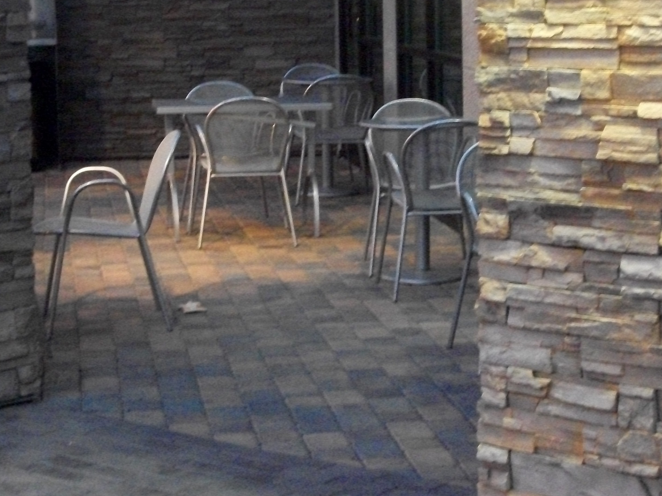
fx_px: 1951
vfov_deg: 14.5
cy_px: 192
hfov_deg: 19.2
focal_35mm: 102
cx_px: 266
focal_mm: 12.1
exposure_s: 1/40
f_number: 4.5
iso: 800
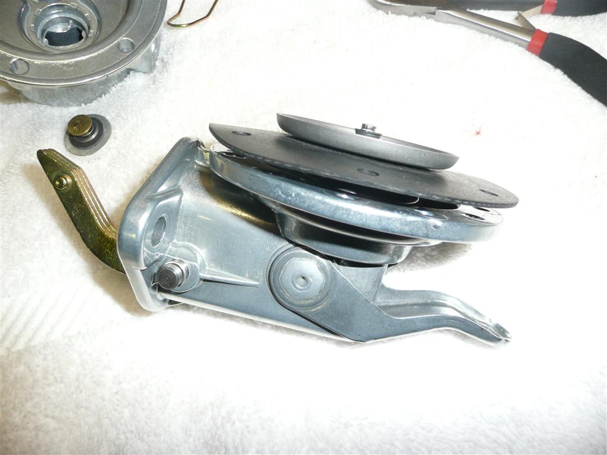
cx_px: 304
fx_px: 491
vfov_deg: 49.7
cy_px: 228
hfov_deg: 63.4
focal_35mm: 28
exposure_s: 1/30
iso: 100
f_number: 3.3
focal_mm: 4.6
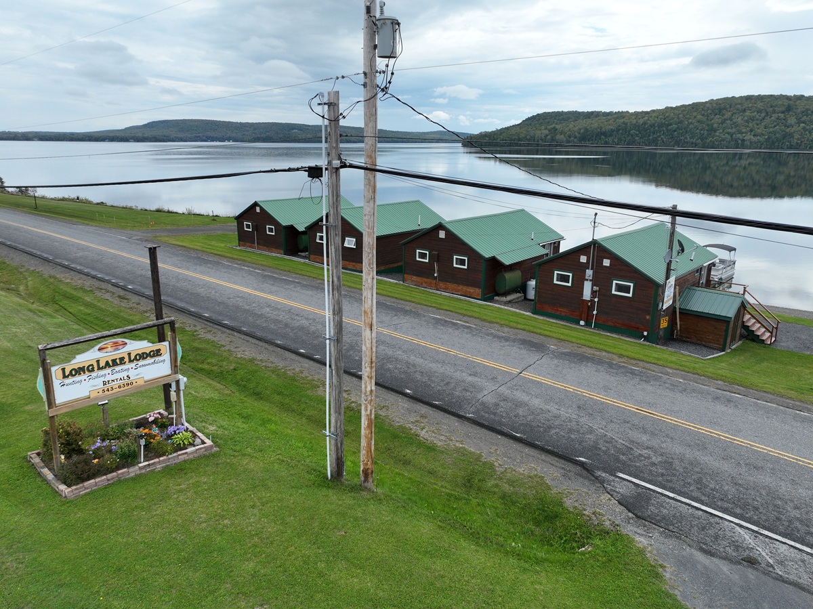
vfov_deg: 56.8
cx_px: 406
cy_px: 304
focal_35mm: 24
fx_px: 563
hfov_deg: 71.6
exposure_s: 1/2000
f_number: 2.8
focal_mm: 12.29
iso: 300
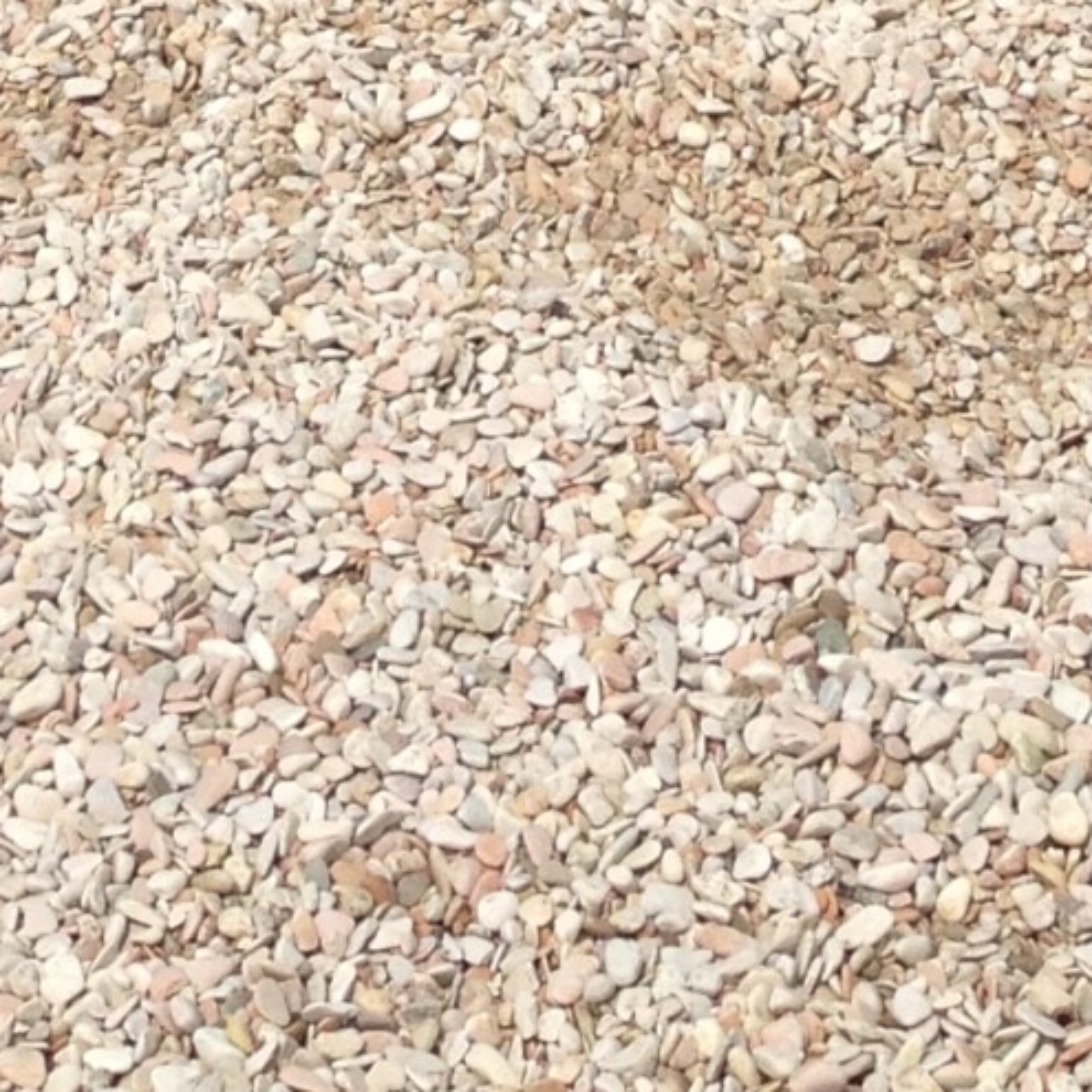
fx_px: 5746
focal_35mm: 161
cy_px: -1894
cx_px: 896
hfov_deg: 10.8
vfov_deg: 9.2
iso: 50
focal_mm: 4.13
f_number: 2.4
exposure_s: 1/1938
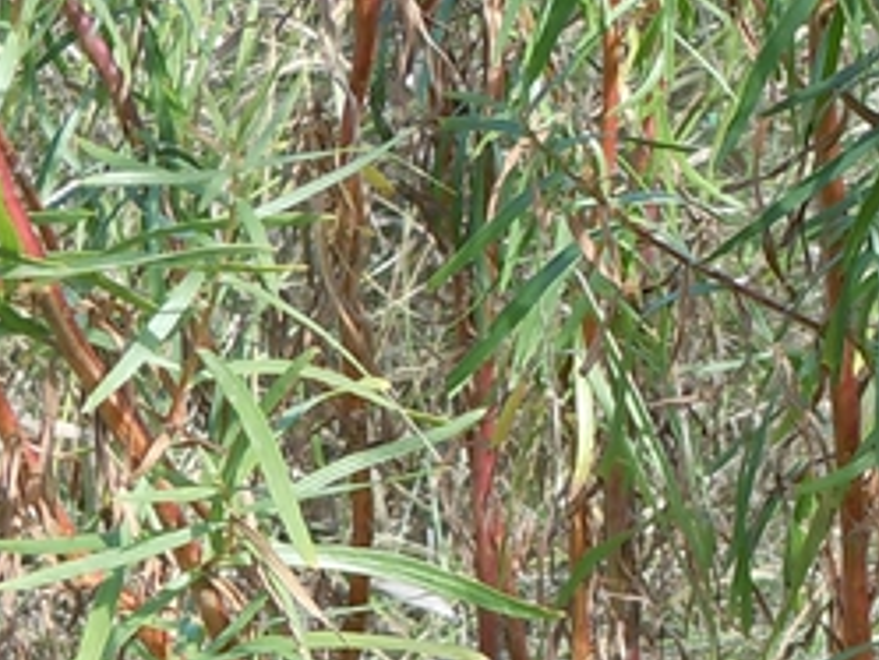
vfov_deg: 8.0
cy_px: 731
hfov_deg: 10.7
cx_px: 590
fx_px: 4700
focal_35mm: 185
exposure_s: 1/125
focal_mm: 8.1
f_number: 3.8
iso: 100
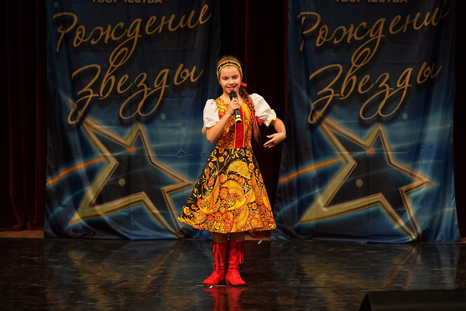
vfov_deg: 6.2
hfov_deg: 9.3
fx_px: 2874
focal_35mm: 222
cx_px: 233
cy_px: 156
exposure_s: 1/400
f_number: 2.8
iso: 1250
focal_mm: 148
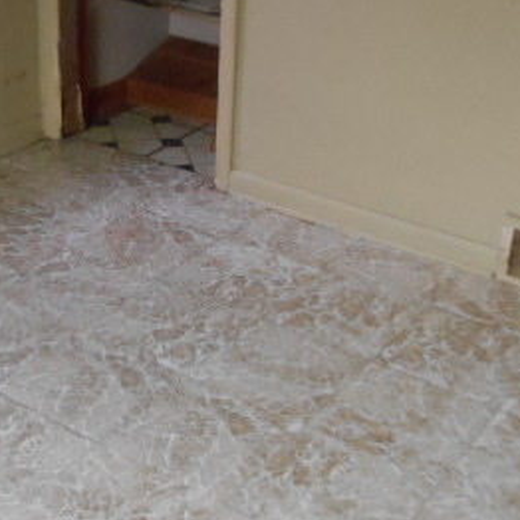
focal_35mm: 67
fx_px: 1139
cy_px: 202
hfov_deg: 25.6
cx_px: 185
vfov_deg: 25.7
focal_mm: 5.5
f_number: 3.6
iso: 800
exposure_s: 1/80
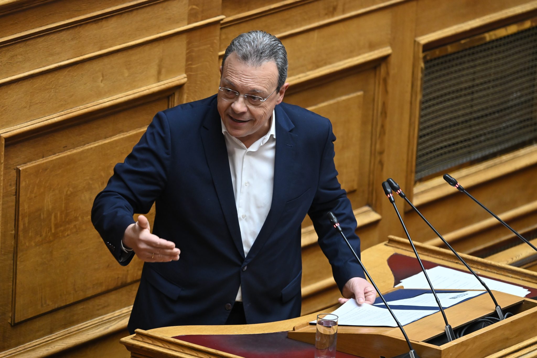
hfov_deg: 5.9
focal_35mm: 350
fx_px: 5220
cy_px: 179
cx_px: 268
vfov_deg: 3.9
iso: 4000
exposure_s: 1/250
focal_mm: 350
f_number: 6
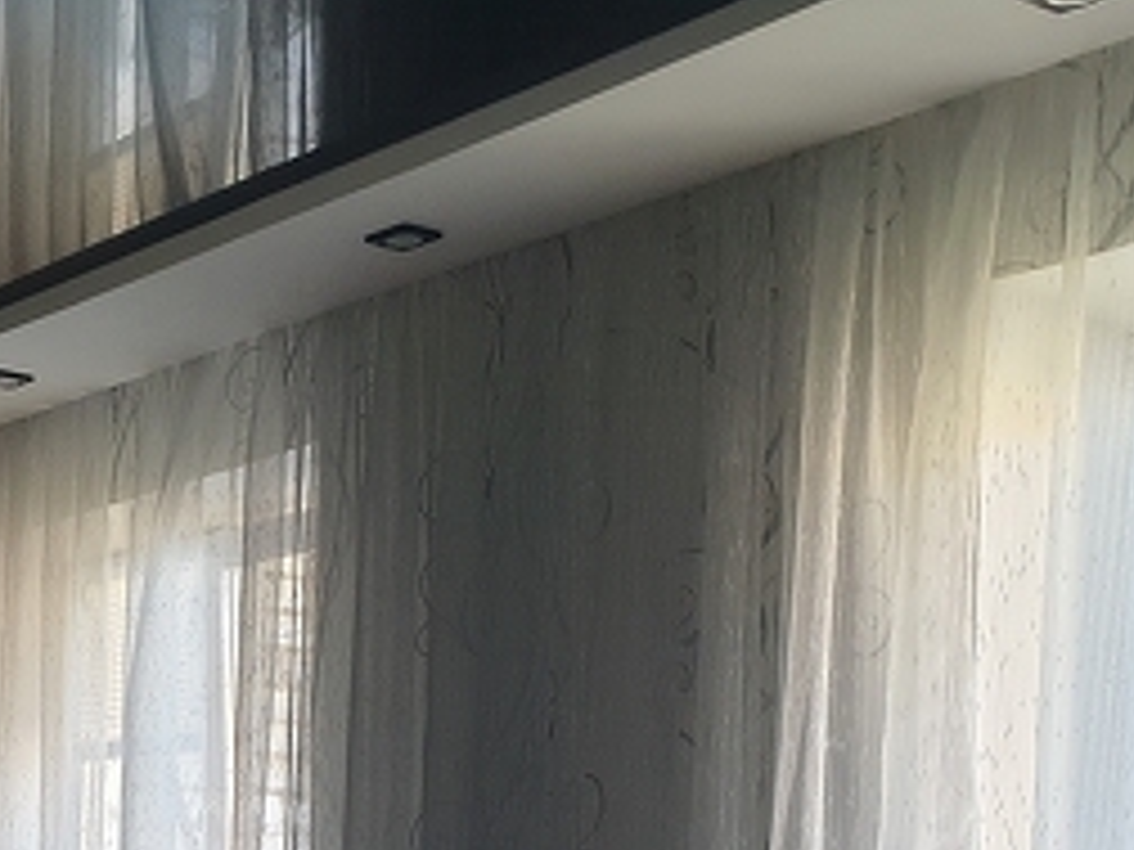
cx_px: -135
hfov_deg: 26.8
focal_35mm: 66
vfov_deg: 20.6
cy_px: 1057
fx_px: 2162
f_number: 2.4
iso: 200
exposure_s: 1/50
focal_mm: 4.3
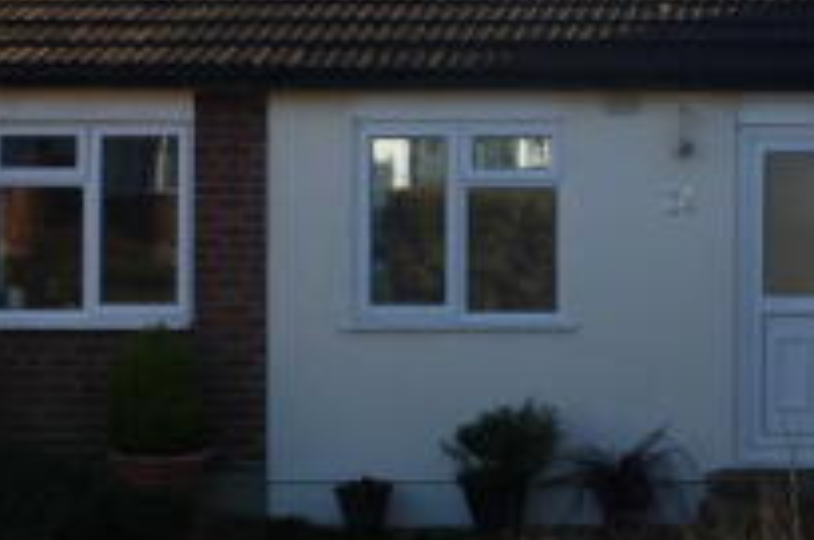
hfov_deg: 21.9
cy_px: 185
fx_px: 1874
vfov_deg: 16.4
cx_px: 1074
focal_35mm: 83
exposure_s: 1/250
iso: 100
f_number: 4
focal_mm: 5
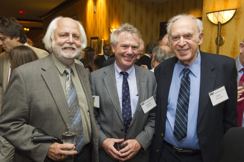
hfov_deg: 58.8
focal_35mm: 32
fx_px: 217
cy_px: 81
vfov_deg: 41.1
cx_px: 122
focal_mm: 32
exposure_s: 1/60
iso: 1250
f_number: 5.6
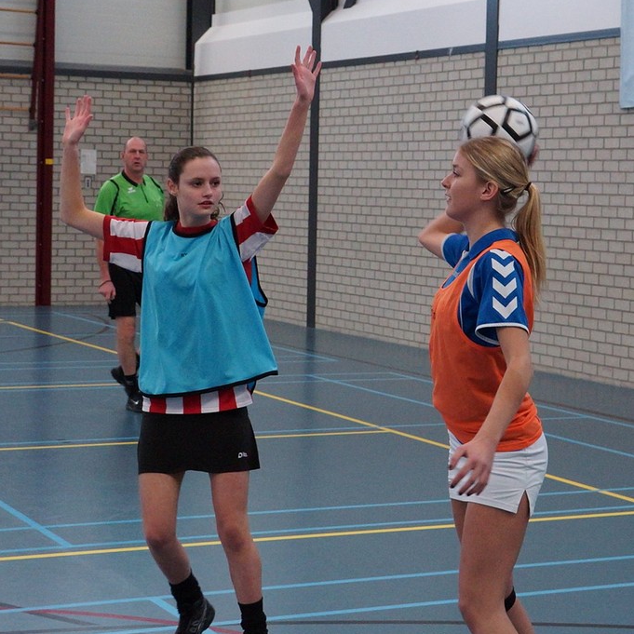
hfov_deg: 36.8
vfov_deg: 36.7
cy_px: 370
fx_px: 953
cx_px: 317
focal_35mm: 46
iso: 1250
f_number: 4
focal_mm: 24
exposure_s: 1/250
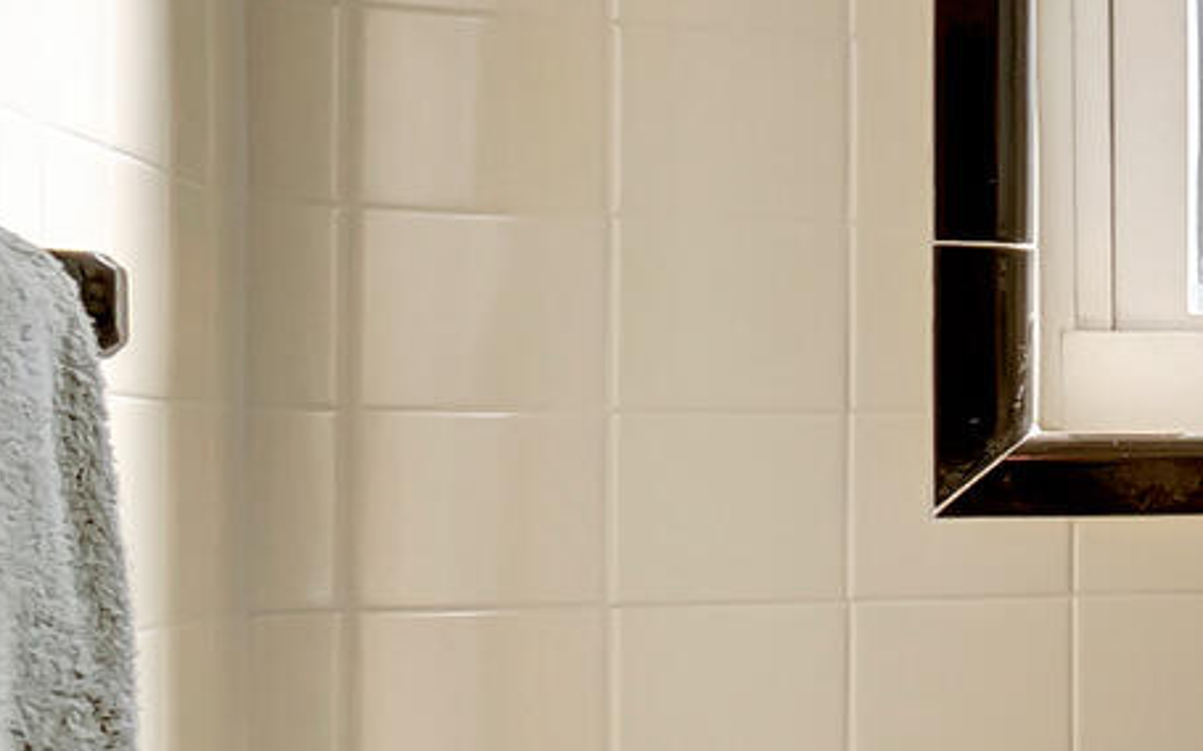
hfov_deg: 14.5
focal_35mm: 84
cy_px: 463
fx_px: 2753
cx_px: 2956
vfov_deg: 15.5
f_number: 8
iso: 500
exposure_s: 1/30
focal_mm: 10
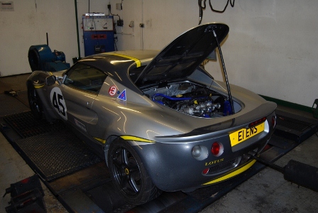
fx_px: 292
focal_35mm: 33
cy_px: 106
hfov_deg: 57.2
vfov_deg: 40.1
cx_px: 159
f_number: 3.8
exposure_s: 1/60
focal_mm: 22
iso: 200
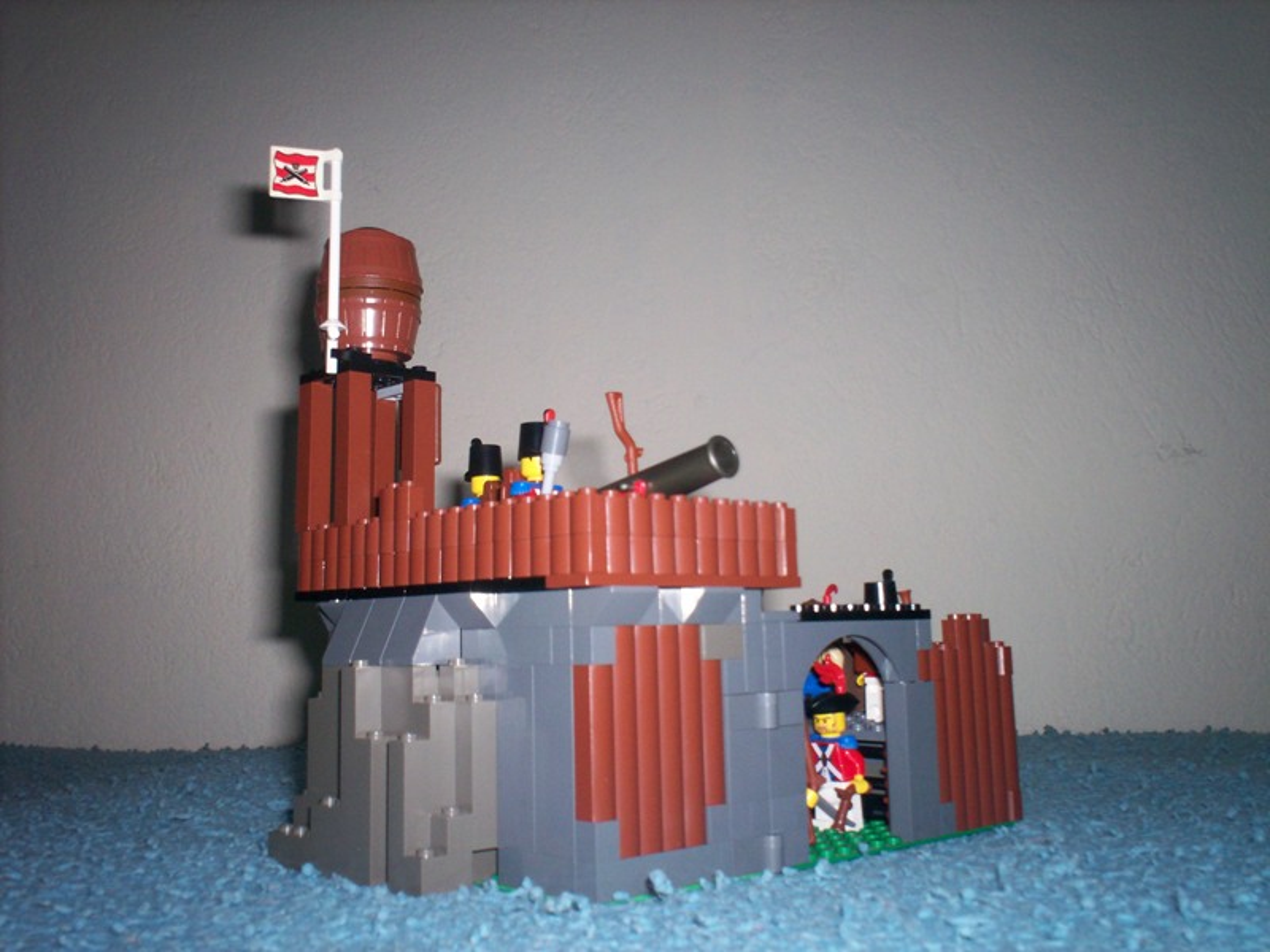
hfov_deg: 51.4
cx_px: 635
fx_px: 1321
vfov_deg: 39.7
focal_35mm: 36
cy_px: 476
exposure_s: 1/60
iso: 140
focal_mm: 6
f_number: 4.5
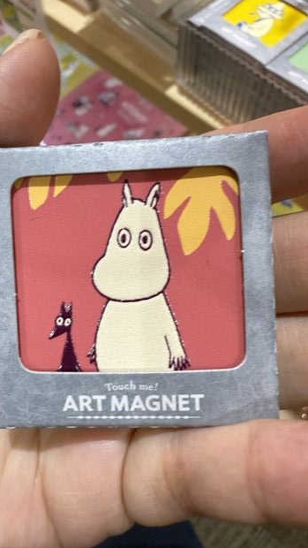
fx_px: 392
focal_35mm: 27
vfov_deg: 69.8
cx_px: 100
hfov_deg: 42.3
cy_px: 270
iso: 160
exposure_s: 1/100
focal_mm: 2.22
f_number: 2.2
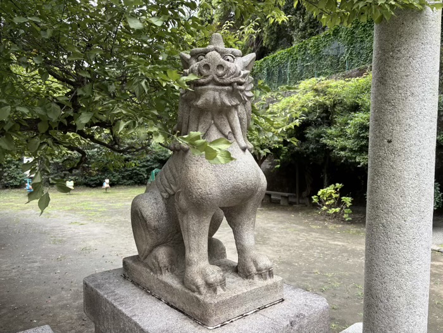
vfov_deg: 53.1
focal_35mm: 26
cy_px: 166
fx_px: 333
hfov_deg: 67.3
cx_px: 222
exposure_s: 1/100
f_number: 1.6
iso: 125
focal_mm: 5.96
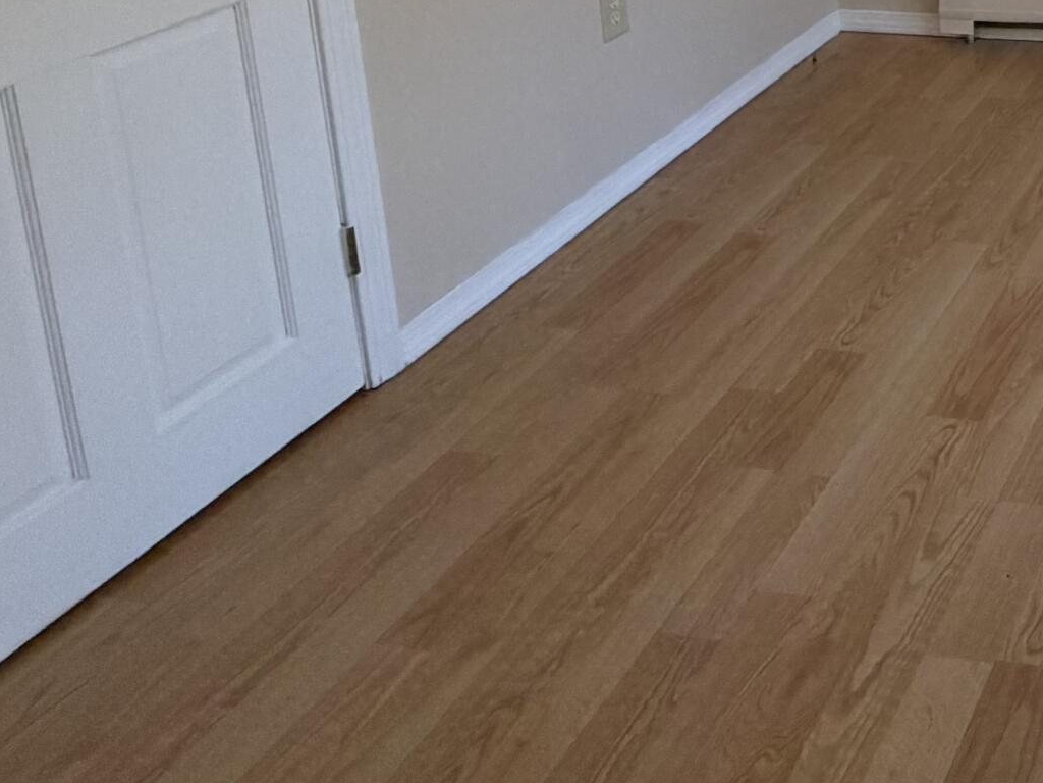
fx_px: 1235
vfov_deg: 28.5
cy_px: -247
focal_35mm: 41
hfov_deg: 35.9
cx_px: 1249
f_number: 2.2
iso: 320
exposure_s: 1/120
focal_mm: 2.22
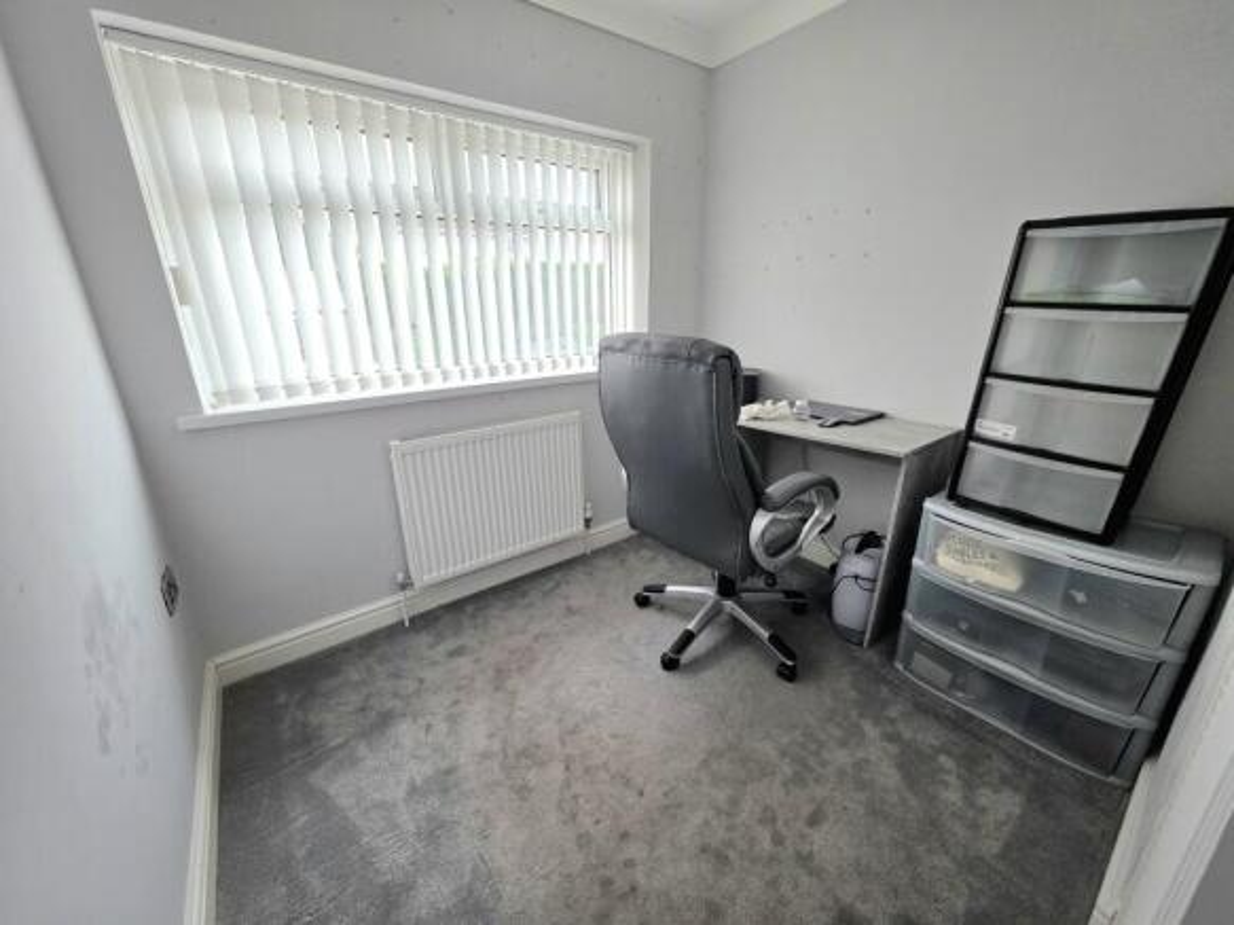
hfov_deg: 106.2
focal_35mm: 13
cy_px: 462
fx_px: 463
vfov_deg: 89.9
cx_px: 617
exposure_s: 1/120
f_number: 1.9
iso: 200
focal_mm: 2.2
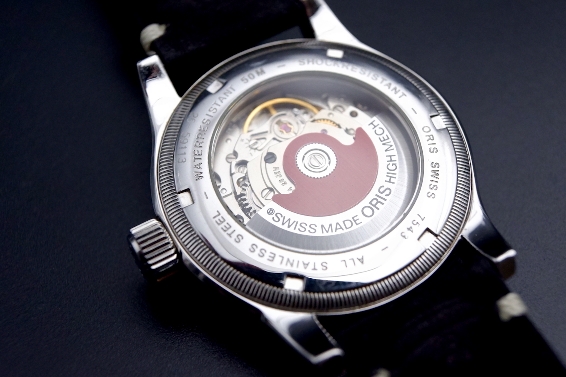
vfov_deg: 29.9
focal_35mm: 45
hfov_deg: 43.6
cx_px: 283
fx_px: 707
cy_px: 188
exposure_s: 1/4000
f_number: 6.4
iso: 5000
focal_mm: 30.2
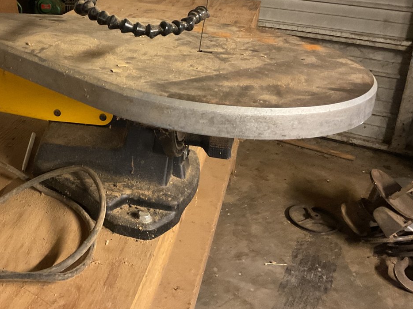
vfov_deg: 30.4
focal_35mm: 47
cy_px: 83
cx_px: 86
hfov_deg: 39.0
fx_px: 561
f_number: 1.8
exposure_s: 1/30
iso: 250
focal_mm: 3
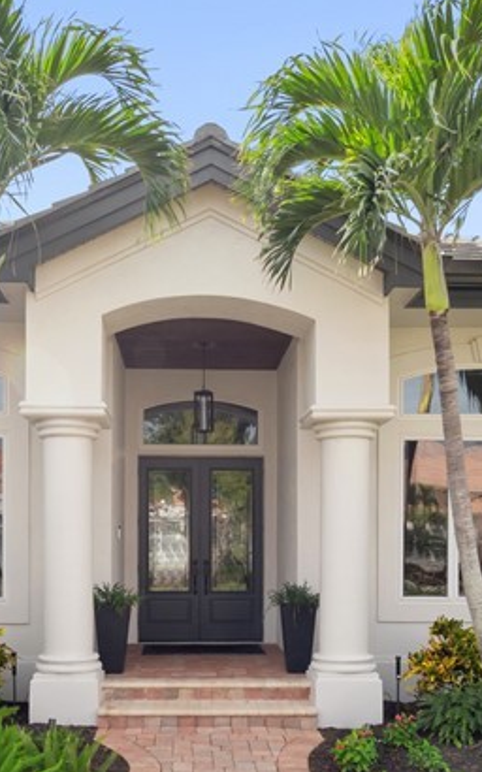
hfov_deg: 34.4
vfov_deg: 50.9
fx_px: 778
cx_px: 231
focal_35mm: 37
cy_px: 564
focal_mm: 7
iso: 200
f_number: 7.1
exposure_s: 1/320
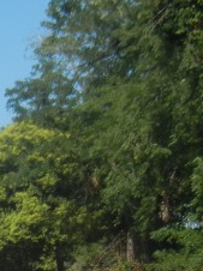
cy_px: 272
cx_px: -249
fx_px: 1065
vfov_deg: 14.3
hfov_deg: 9.8
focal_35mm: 136
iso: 160
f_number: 7
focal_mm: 5.4
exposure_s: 1/326
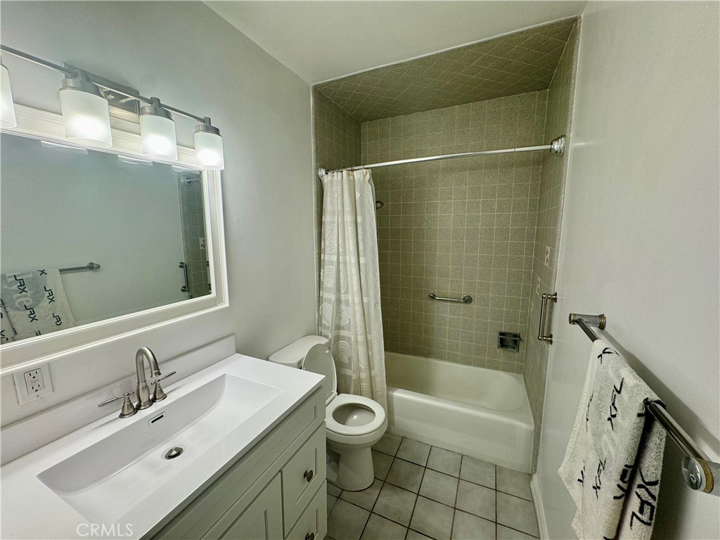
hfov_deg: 102.1
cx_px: 360
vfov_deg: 85.7
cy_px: 270
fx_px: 291
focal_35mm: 14
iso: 80
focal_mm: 2.22
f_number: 2.2
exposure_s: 1/120
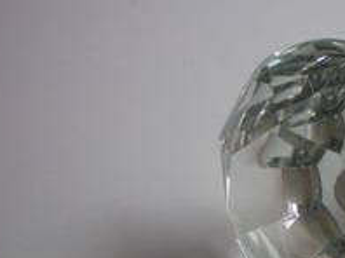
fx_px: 956
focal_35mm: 96
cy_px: 187
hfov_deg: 19.8
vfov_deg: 15.3
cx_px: 354
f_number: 3.1
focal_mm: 6.3
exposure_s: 1/125
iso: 64
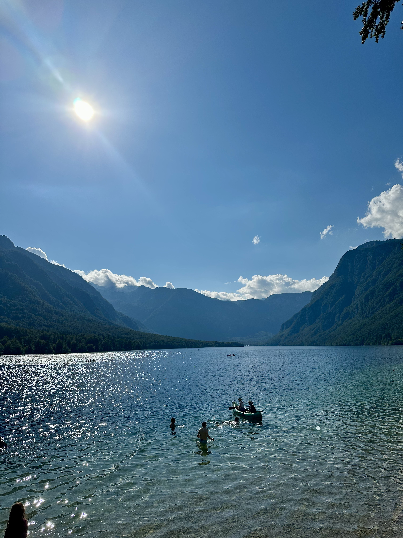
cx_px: 202
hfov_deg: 56.8
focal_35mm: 24
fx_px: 373
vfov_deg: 71.6
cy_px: 269
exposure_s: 1/18519
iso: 80
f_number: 1.78
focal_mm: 6.86
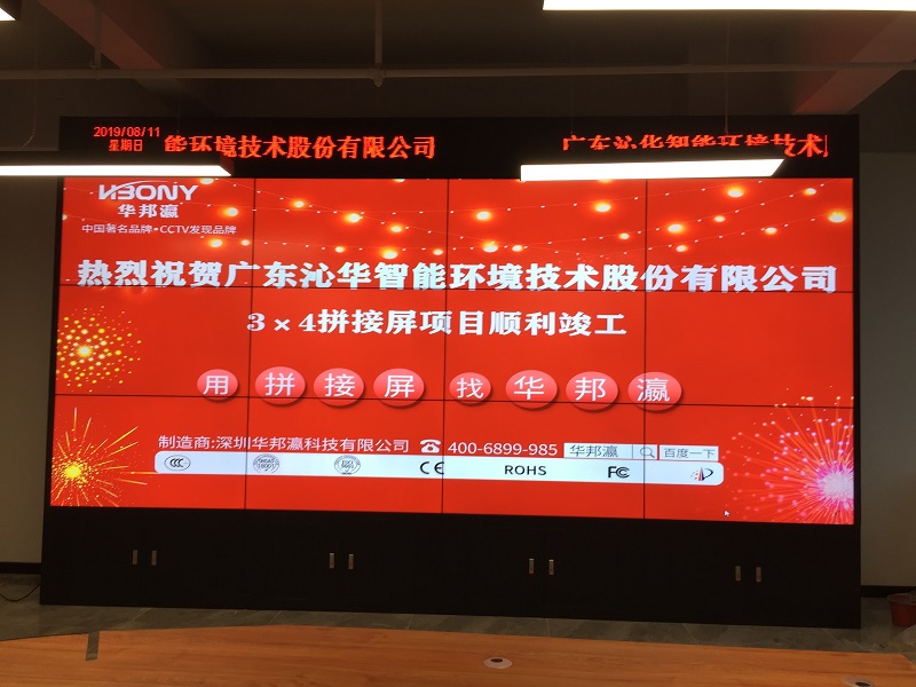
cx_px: 458
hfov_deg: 61.7
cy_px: 344
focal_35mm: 29
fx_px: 767
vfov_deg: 48.2
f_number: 2.2
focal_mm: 4.15
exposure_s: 1/50
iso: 32
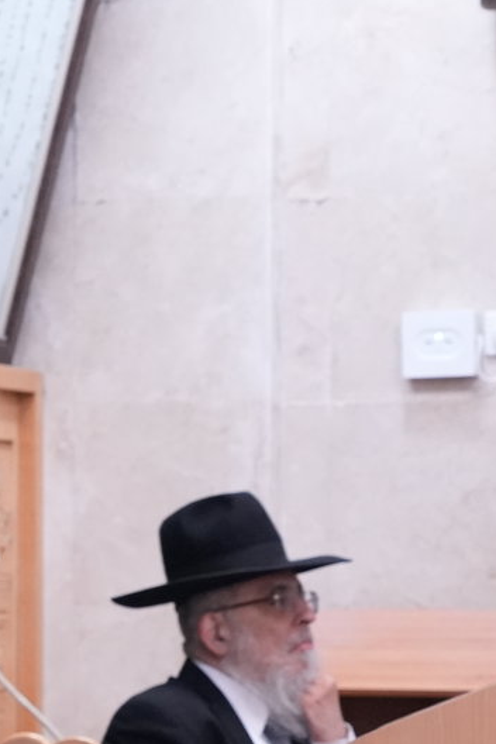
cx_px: -349
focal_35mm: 183
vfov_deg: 11.2
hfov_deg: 7.3
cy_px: 531
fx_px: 3782
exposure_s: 1/200
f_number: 7.1
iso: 8000
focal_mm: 69
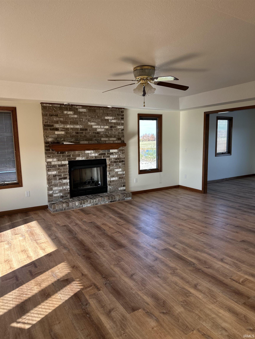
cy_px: 170
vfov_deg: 71.6
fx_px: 236
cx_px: 128
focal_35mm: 24
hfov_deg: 56.8
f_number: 1.78
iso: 80
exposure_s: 1/242
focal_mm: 6.86
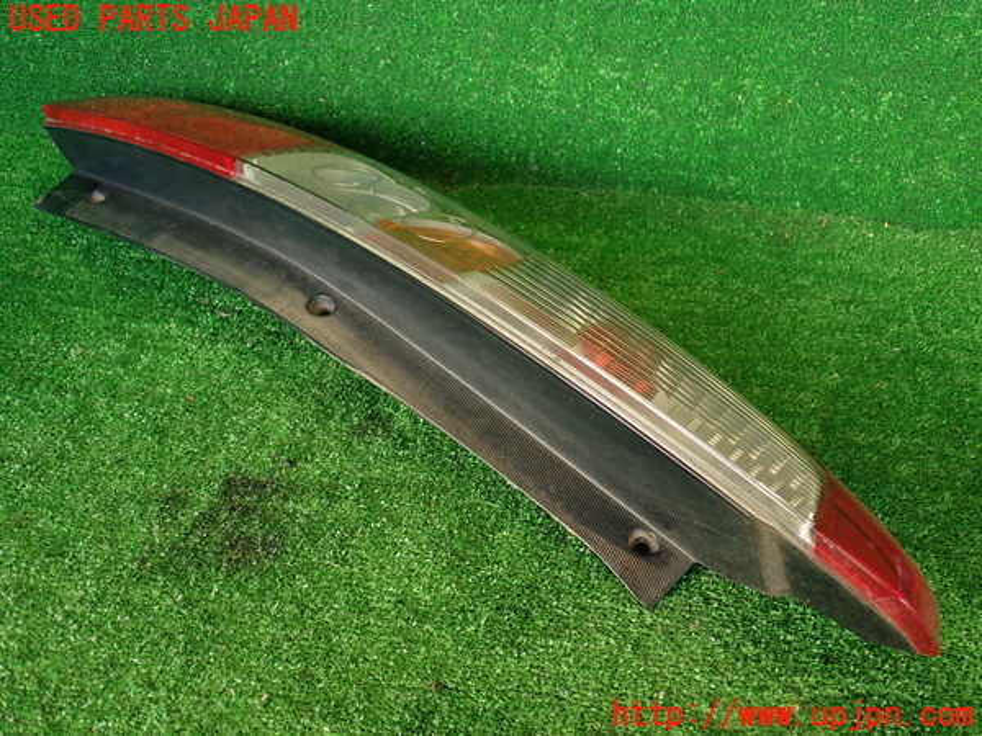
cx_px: 491
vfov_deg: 44.2
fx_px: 908
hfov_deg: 56.8
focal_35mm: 32
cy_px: 368
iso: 200
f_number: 2.4
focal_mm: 5.79
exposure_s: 1/60
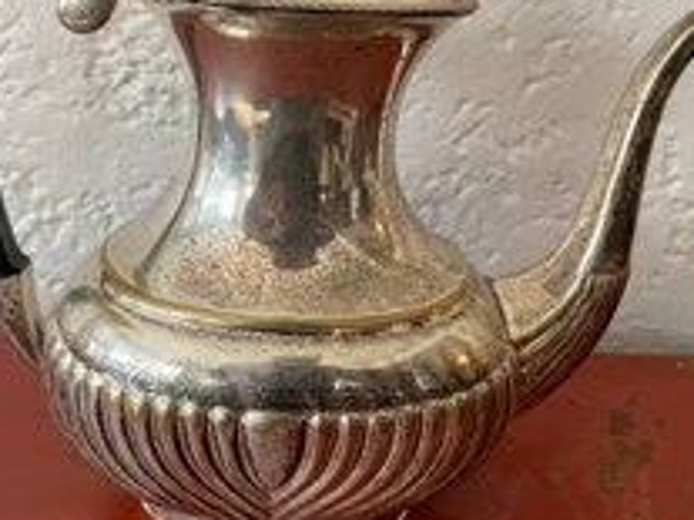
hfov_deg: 43.7
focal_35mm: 43
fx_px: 862
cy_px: 196
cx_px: 287
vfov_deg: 33.4
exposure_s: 1/120
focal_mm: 4.2
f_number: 1.6
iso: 100
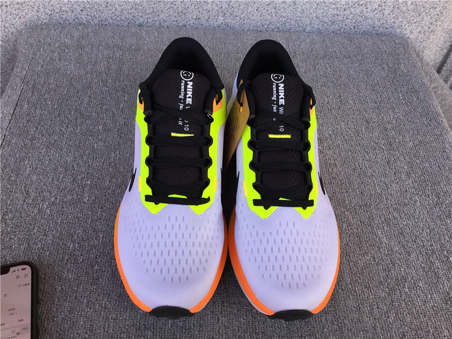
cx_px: 226
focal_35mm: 31
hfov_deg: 58.4
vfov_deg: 45.4
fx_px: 405
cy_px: 170
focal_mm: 3.3
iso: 25
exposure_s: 1/216
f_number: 2.4
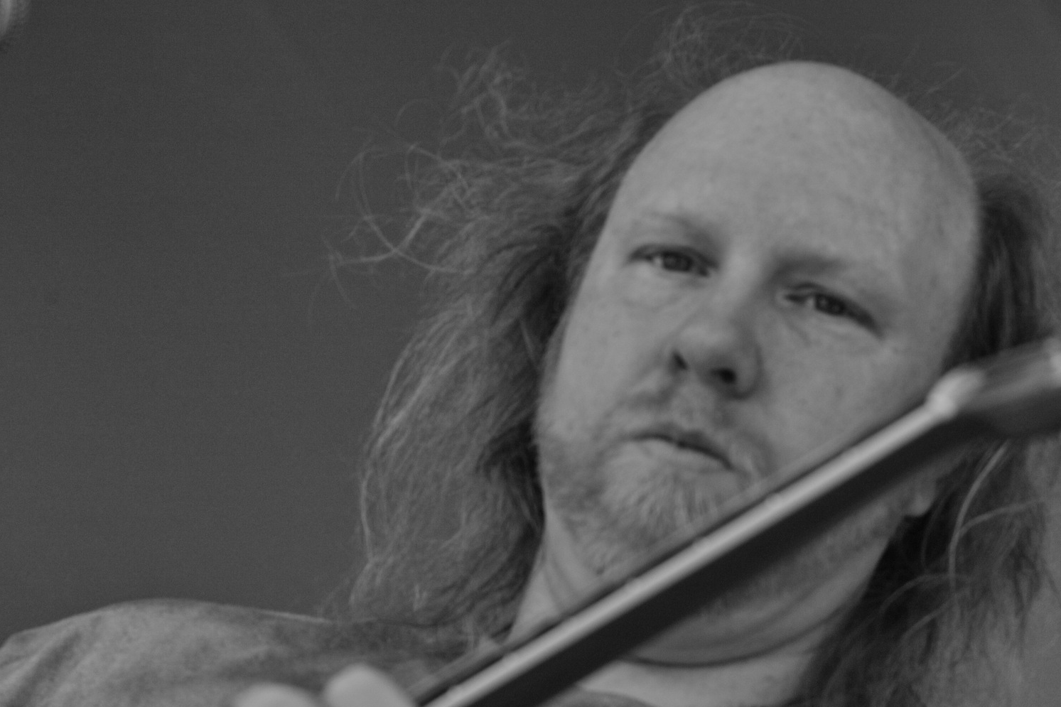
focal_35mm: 272
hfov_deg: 7.6
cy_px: 520
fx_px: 8015
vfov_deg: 5.0
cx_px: 655
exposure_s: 1/180
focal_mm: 105
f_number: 4
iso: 200
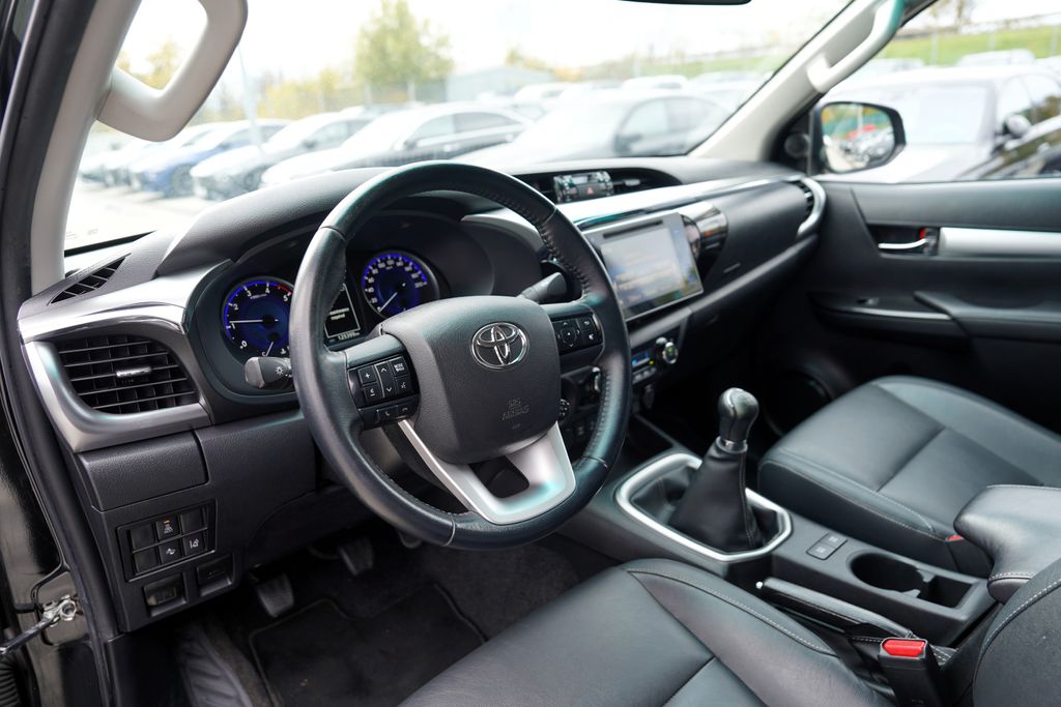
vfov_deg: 53.1
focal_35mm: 24
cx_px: 530
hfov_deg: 73.7
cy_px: 354
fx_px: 707
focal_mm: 24
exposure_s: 1/50
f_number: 3.5
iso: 100
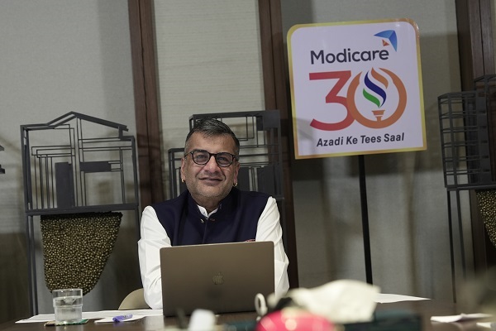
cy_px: 166
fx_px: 1419
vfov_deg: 13.3
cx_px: 248
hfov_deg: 19.8
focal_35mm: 103
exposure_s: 1/200
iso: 1250
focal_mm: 69
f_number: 2.8
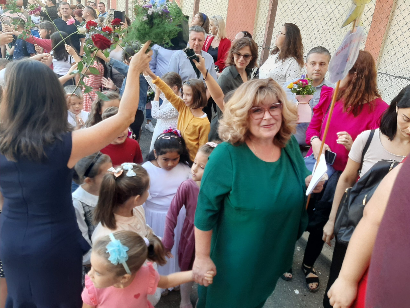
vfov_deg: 51.4
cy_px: 154
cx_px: 205
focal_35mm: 27
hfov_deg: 65.3
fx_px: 320
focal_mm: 3.93
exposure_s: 1/107
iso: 40
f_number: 1.7
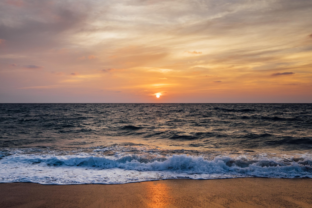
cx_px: 156
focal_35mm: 36
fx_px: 312
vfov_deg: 36.9
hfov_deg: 53.1
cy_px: 104
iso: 200
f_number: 8
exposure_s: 1/60
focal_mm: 24
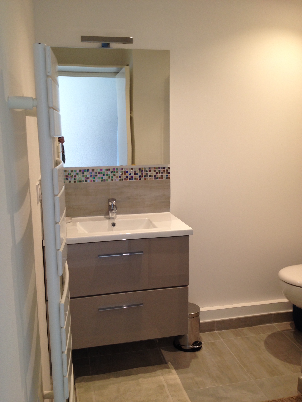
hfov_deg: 40.7
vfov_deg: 52.6
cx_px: 151
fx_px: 407
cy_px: 201
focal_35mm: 35
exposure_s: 1/20
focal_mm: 4.28
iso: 50
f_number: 2.4
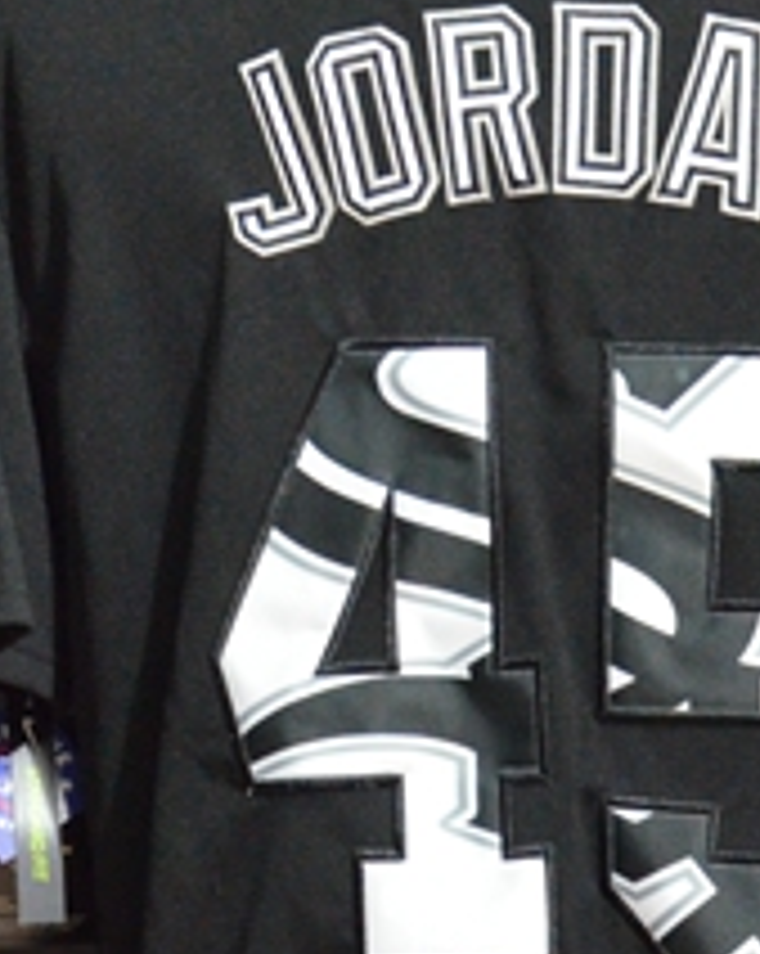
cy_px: 626
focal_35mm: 239
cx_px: -130
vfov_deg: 8.1
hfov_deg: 6.4
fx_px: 6728
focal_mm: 45
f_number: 4.5
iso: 4000
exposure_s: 1/10
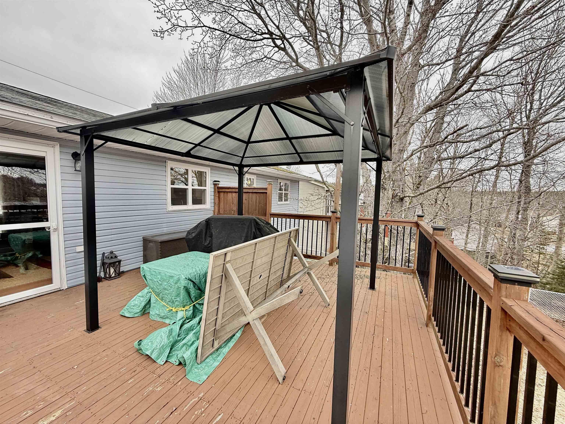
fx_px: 229
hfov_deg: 102.1
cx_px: 282
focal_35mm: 14
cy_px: 212
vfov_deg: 85.7
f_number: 2.2
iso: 64
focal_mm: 2.22
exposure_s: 1/113
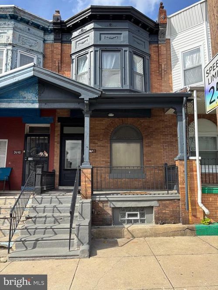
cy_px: 145
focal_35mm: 26
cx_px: 109
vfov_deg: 67.3
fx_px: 218
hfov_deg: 53.0
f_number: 1.6
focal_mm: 5.96
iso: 50
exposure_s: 1/1590
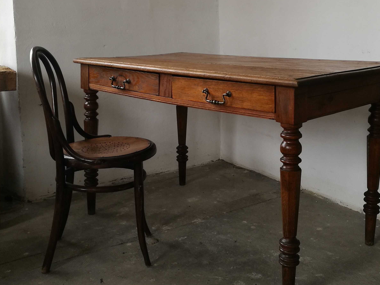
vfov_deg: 31.9
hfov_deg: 42.0
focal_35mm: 45
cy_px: 90
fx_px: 494
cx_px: 220
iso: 100
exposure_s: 1/100
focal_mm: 4.5
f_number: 2.2
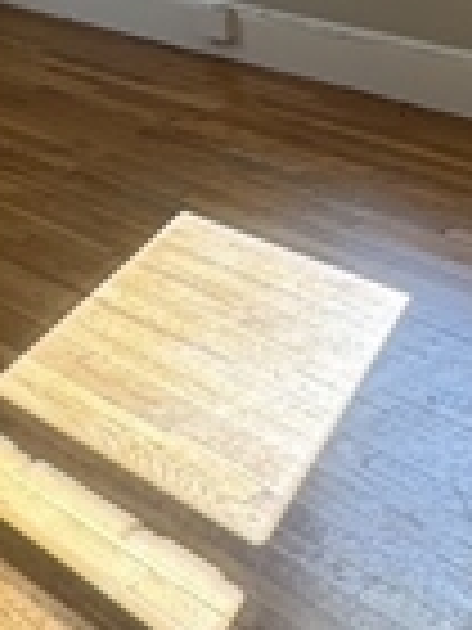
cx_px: -139
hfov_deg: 17.9
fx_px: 1400
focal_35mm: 77
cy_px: -144
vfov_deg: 23.0
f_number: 2.2
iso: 40
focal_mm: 2.22
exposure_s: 1/123
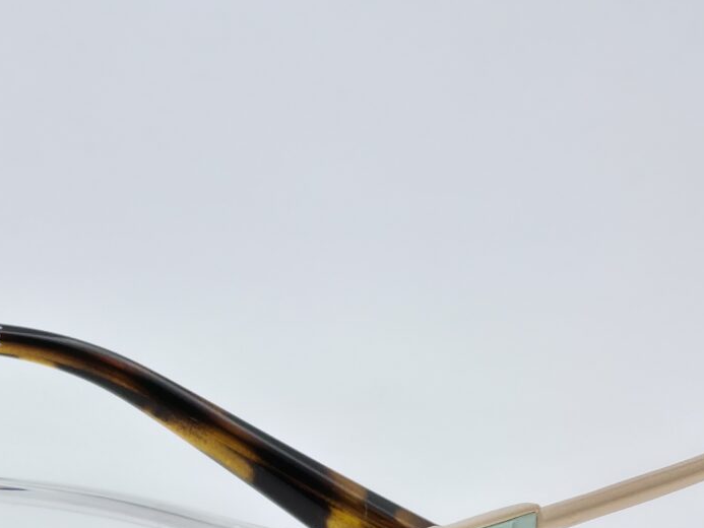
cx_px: -192
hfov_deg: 4.6
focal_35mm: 425
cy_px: 337
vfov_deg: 3.5
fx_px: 8645
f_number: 3.4
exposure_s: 1/182
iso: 32
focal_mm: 18.6
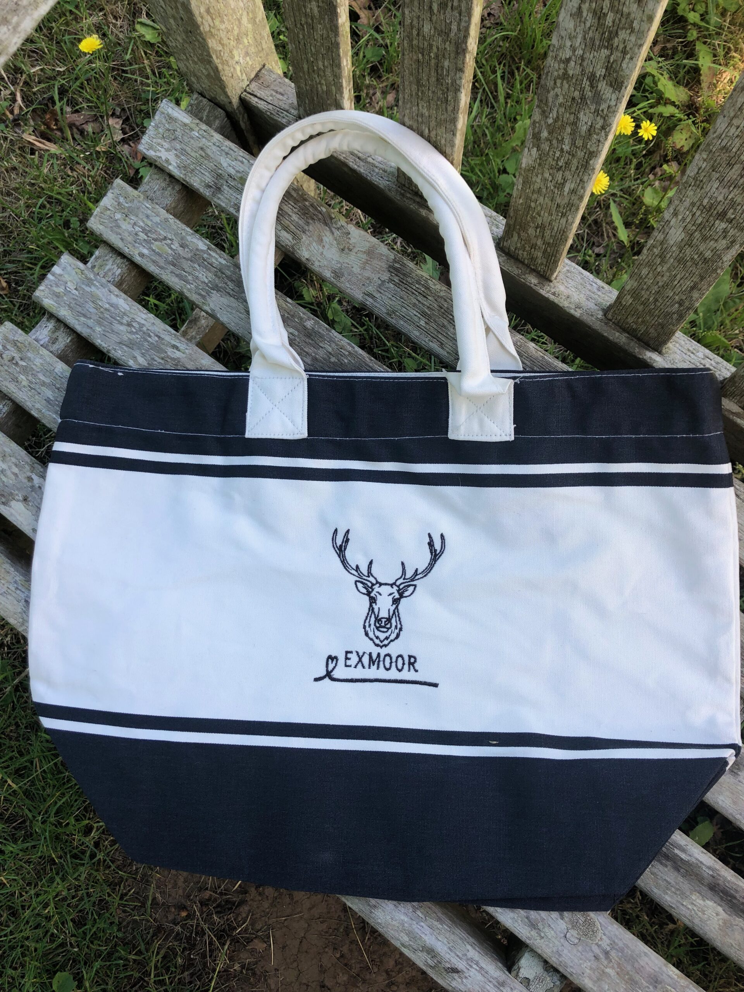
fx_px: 802
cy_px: 496
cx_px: 372
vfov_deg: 63.4
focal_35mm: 28
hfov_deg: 49.7
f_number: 1.8
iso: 20
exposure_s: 1/166
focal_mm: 3.99
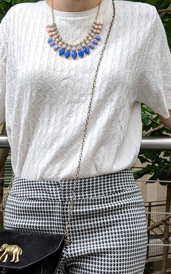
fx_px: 716
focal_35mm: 96
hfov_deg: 13.6
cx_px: 53
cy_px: 207
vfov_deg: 21.4
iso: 59
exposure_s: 1/650
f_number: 1.8
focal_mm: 4.44
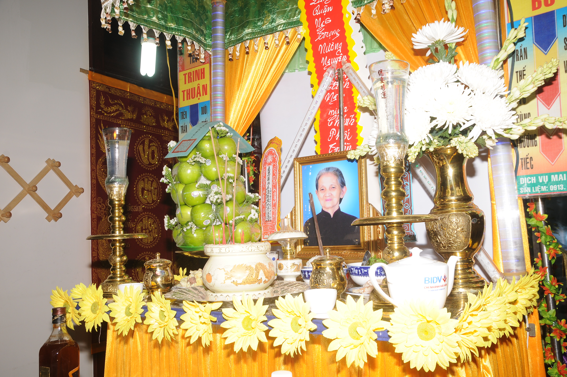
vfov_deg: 39.9
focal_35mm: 33
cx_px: 284
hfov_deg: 57.3
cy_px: 188
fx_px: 519
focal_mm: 22
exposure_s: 1/125
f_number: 10
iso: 250
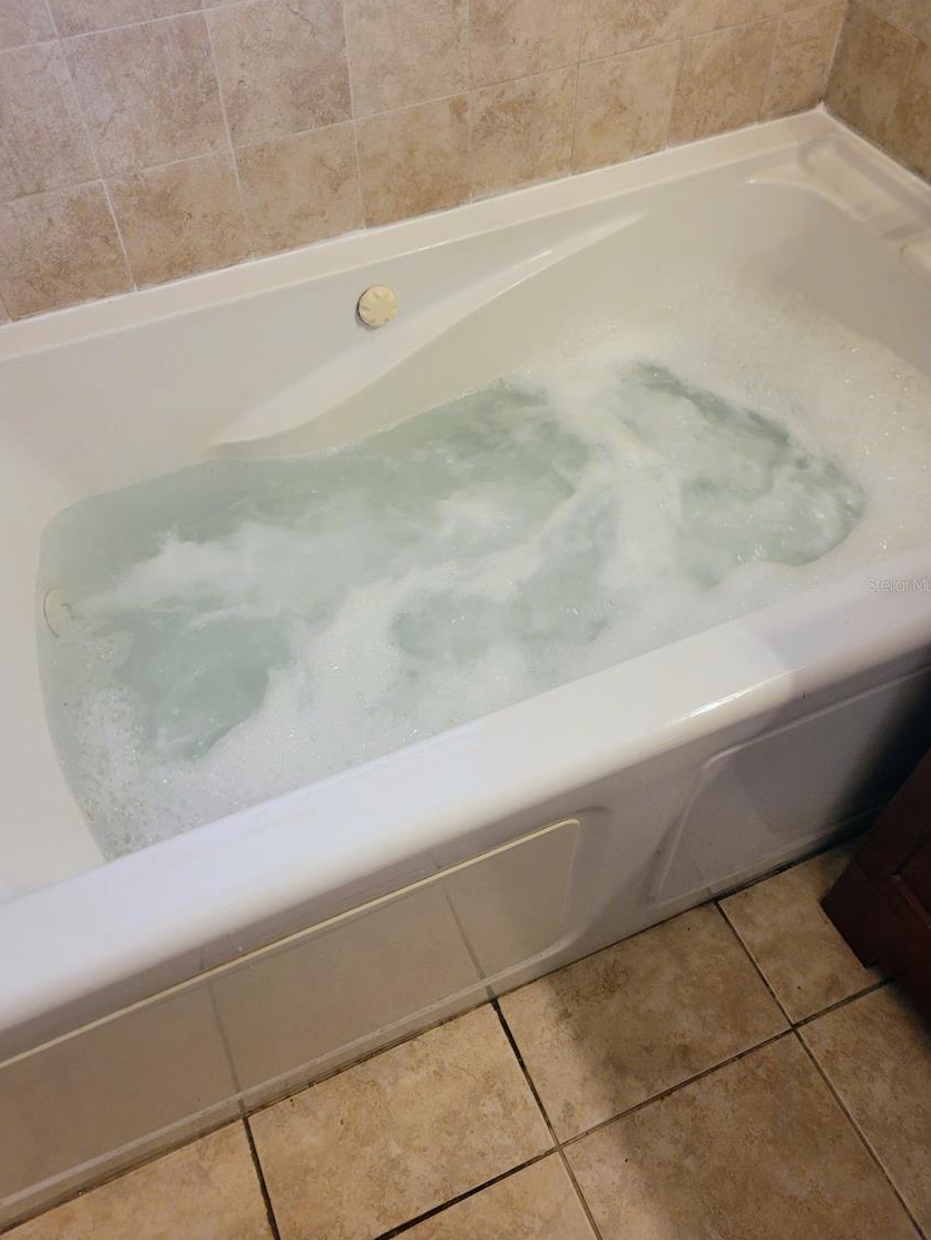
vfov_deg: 63.4
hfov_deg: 49.7
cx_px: 444
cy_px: 584
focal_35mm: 28
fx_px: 1004
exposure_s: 1/60
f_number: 1.8
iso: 200
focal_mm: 5.4
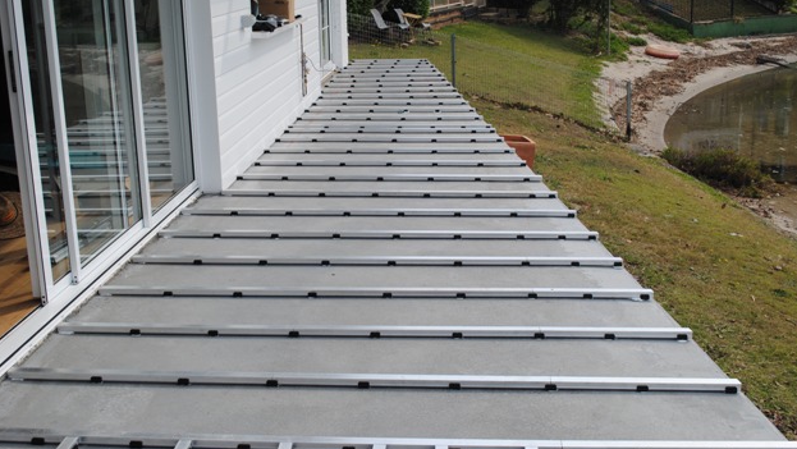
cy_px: 184
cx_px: 407
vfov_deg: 28.3
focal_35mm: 42
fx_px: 888
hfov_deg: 48.3
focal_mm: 26
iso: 100
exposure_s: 1/320
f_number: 8
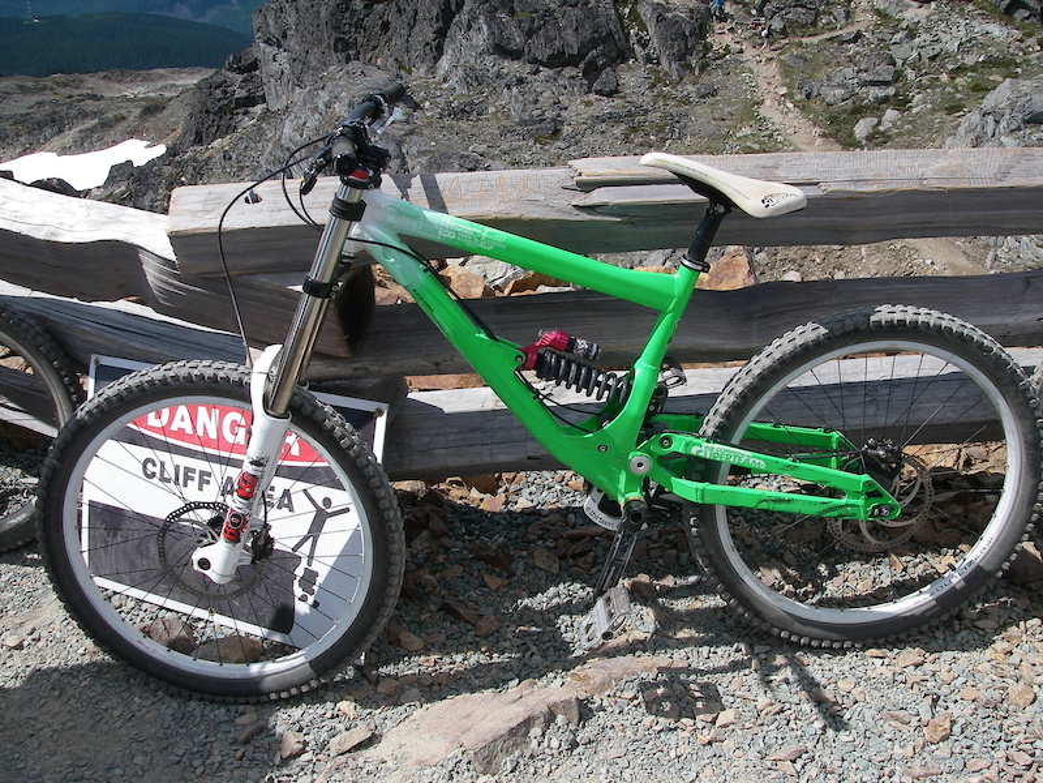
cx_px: 522
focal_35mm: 38
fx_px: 1145
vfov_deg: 37.7
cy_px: 392
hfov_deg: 49.0
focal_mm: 6.3
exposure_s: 1/250
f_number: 6.6
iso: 64
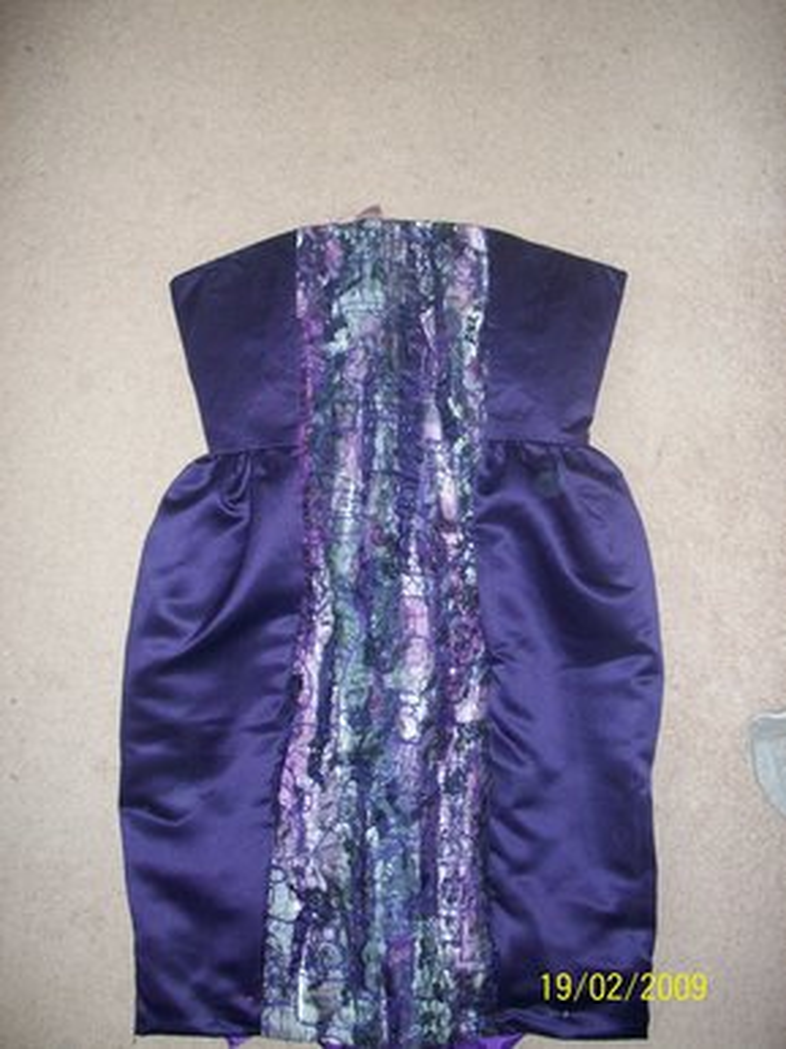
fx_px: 1030
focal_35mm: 34
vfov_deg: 54.0
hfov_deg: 41.8
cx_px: 393
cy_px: 524
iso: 120
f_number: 2.8
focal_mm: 5.7
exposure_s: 1/60
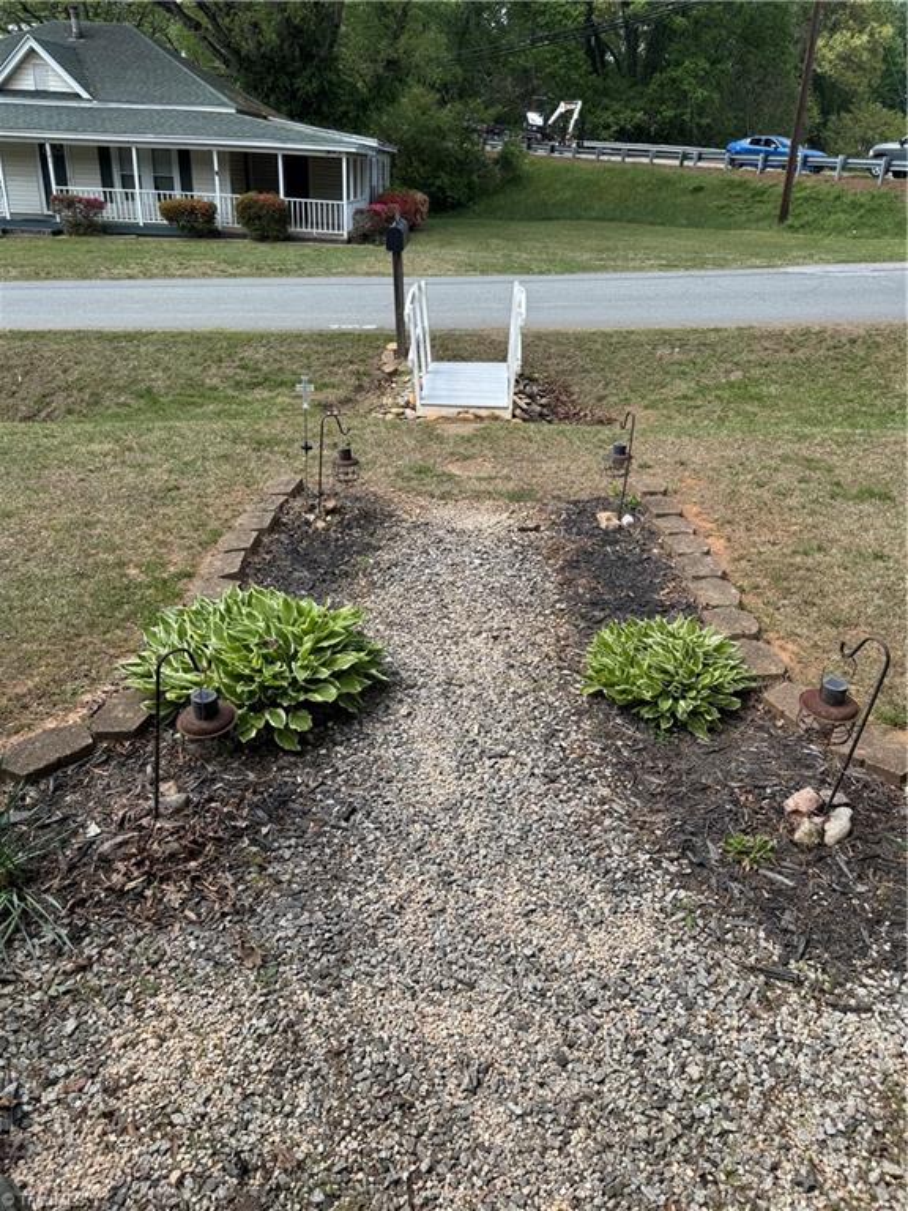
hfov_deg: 56.8
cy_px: 606
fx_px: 839
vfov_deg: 71.6
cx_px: 454
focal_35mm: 24
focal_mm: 6.76
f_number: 1.78
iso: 80
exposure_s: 1/2041
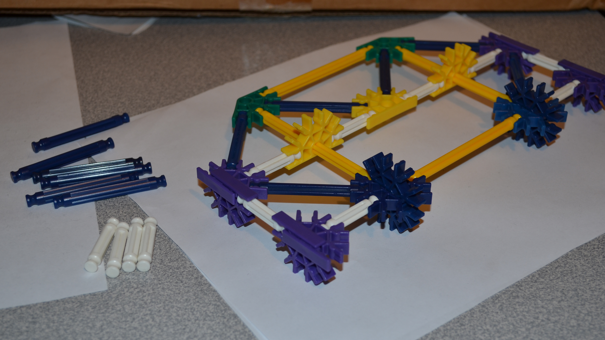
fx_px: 891
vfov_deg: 21.6
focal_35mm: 56
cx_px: 300
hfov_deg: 37.5
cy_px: 169
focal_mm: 35
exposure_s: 1/30
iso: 200
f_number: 5.6
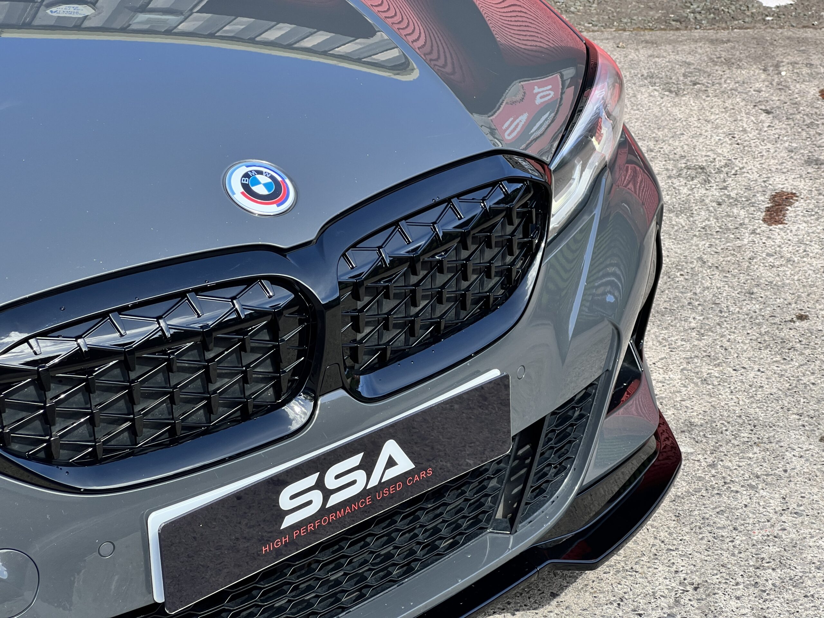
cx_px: 412
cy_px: 309
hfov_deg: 25.3
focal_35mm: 77
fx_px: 1833
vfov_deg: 19.1
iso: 32
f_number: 2.8
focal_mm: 9
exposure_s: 1/158
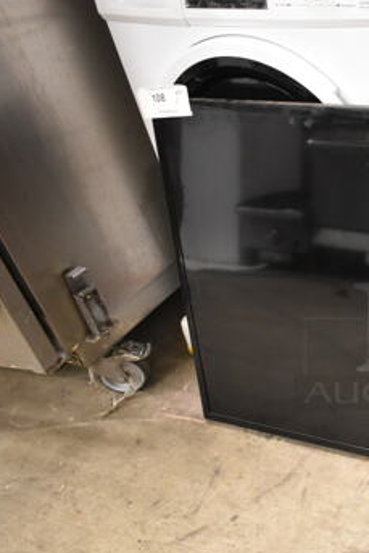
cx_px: 474
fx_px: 737
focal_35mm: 48
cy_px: 324
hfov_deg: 24.6
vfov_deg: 41.0
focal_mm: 18
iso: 2500
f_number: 3.5
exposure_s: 1/30
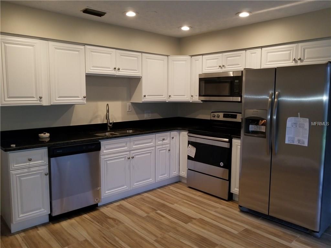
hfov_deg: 67.3
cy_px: 124
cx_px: 166
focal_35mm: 26
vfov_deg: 53.1
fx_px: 249
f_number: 1.7
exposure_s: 1/40
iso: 100
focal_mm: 4.25
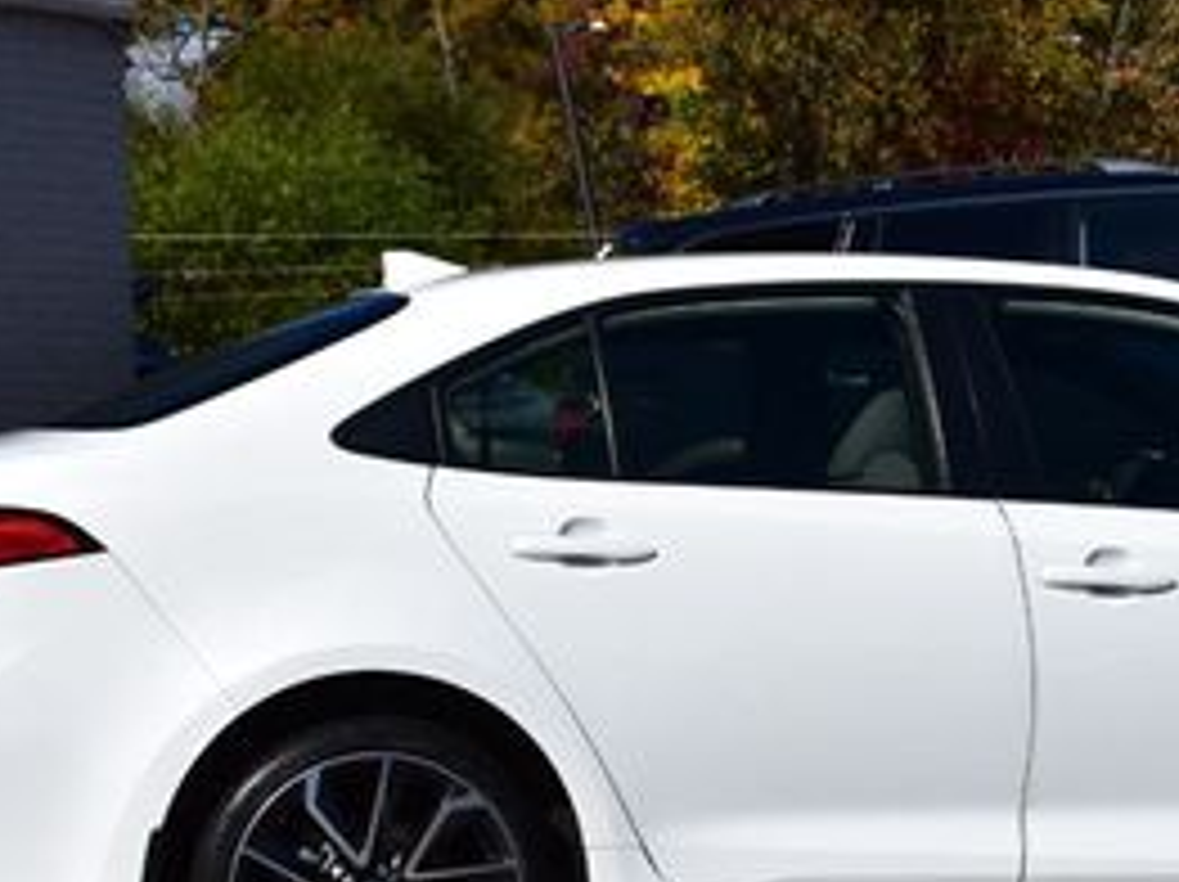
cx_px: 756
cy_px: 630
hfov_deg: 19.2
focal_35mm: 102
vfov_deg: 14.4
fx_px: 3477
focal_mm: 29
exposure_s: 1/640
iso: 200
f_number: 11
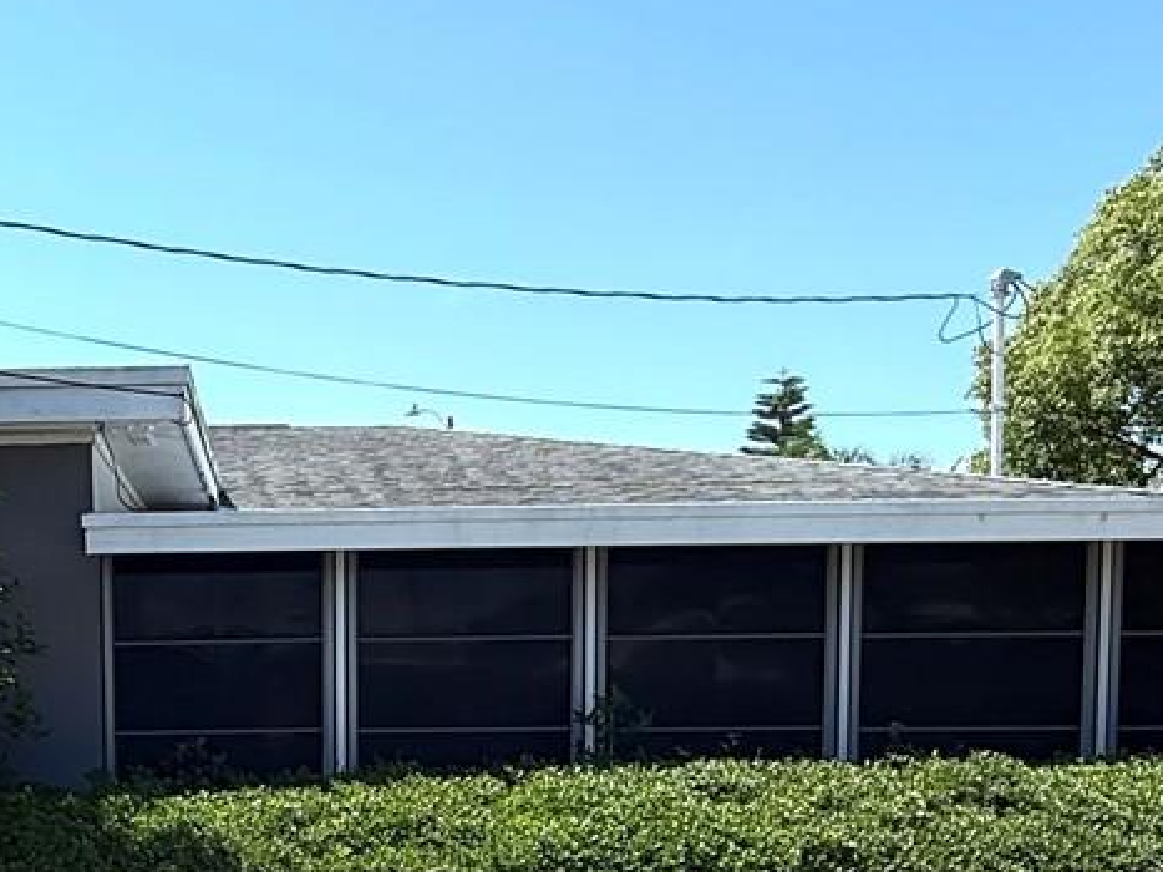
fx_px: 1612
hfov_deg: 37.7
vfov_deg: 28.6
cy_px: 845
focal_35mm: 48
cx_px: 174
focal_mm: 2.22
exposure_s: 1/1189
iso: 50
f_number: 2.2
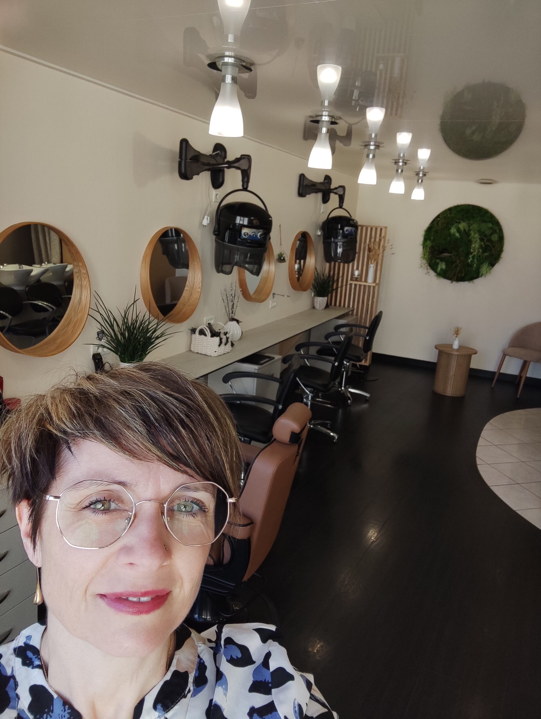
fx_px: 416
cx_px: 270
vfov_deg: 81.7
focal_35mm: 20
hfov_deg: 66.0
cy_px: 360
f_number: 2.45
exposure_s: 1/161
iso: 50
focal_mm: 3.49
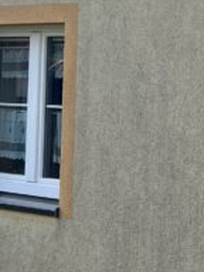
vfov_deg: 13.8
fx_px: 1092
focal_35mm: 139
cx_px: 170
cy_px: -54
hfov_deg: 10.6
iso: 50
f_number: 1.5
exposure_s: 1/1621
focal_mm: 5.7
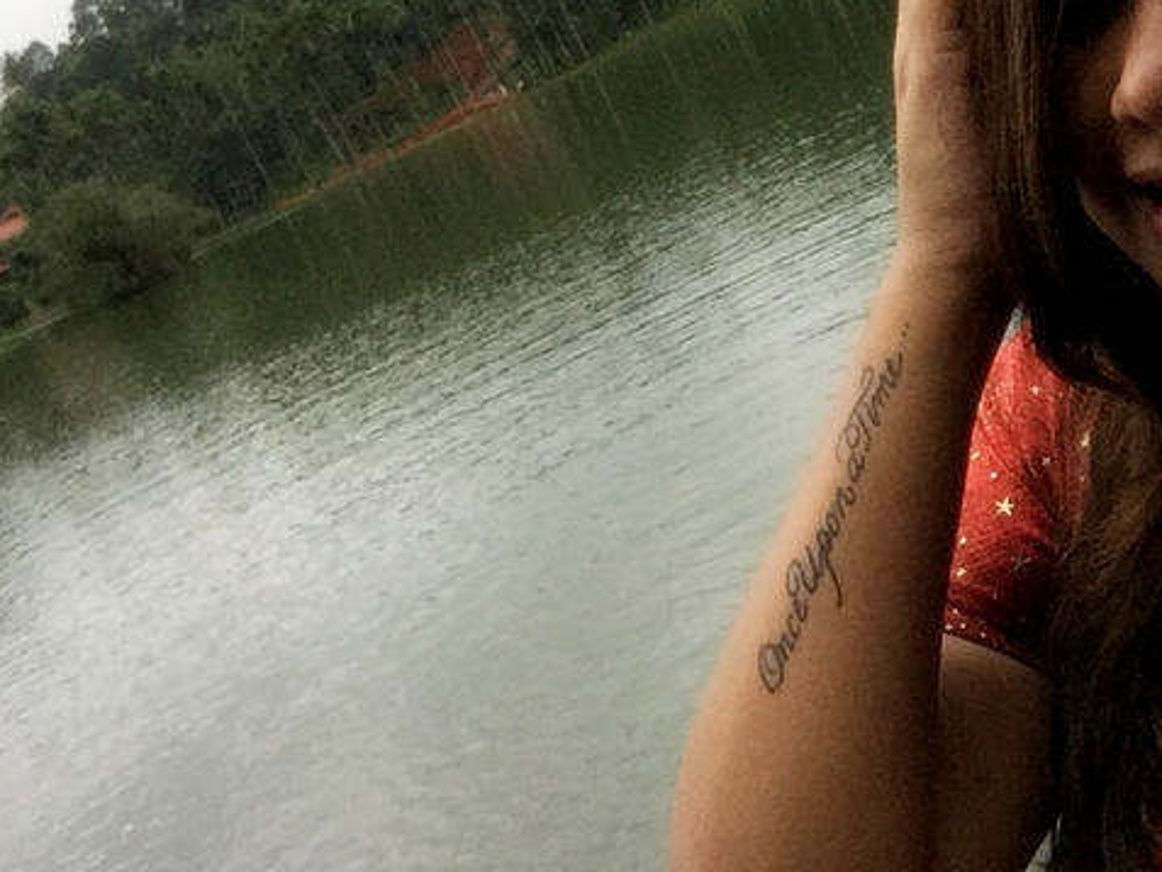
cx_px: 714
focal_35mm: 52
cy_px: 239
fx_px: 1746
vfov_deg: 27.7
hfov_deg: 36.6
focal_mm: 2.65
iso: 32
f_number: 2.2
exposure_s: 1/1379
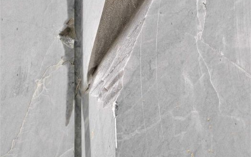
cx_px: 126
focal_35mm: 88
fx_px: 602
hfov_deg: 23.6
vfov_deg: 14.8
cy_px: 47
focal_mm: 11.1
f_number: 2.8
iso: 100
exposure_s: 1/160
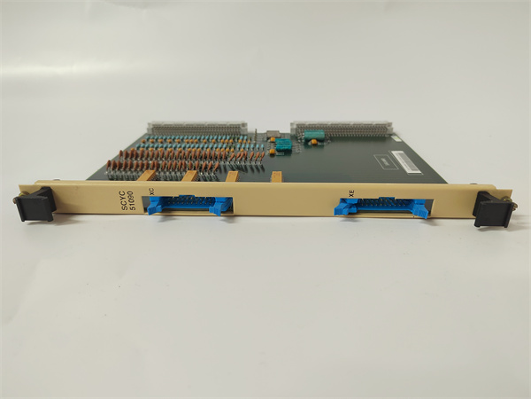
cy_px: 200
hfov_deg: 73.9
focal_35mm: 23
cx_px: 266
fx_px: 353
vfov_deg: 58.9
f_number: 1.9
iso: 2450
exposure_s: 1/100
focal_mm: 5.52
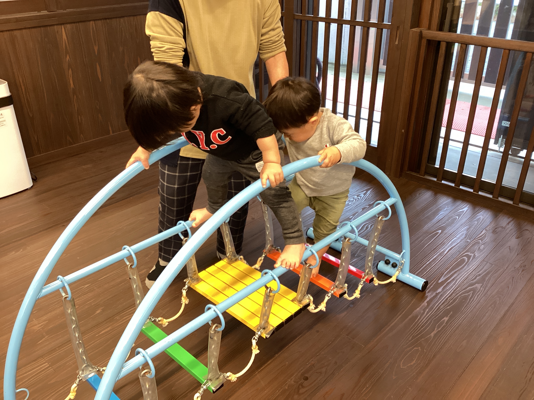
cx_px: 267
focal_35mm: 31
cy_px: 200
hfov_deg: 58.4
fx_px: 478
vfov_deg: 45.4
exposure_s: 1/60
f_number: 2.4
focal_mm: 3.3
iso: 160
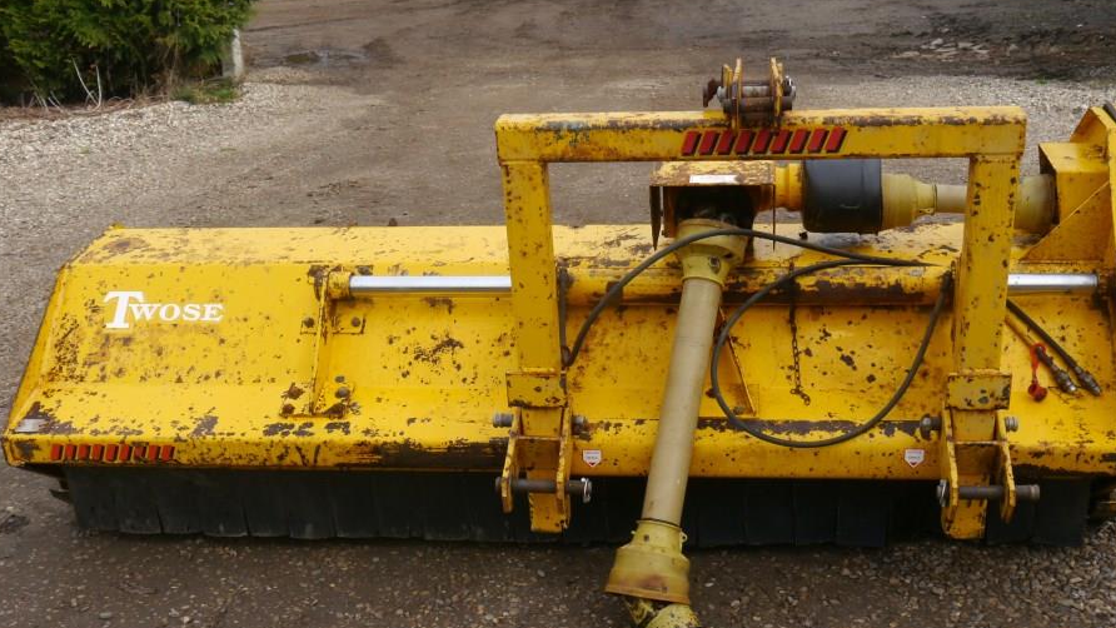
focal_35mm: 45
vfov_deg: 26.5
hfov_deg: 45.4
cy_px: 347
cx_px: 609
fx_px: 1332
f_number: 6.3
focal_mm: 18
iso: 160
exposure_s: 1/200
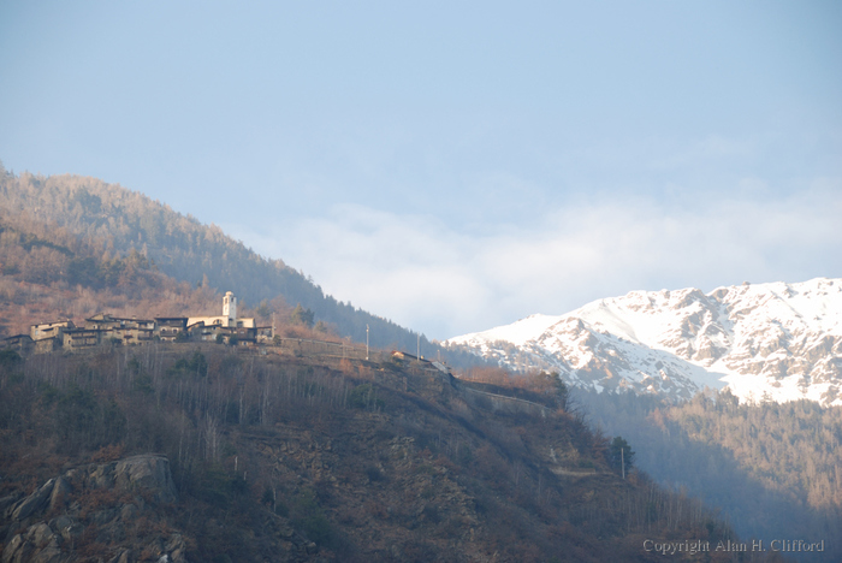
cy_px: 282
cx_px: 421
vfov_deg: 10.2
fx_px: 3160
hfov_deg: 15.2
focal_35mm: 135
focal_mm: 90
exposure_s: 1/80
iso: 100
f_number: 5.3
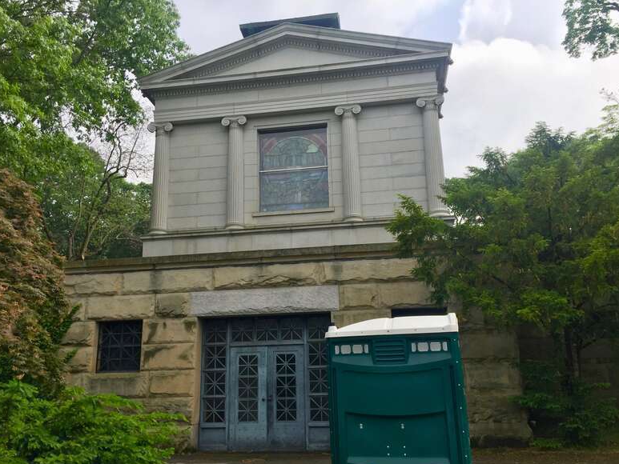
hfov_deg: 60.0
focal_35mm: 30
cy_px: 239
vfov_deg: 46.8
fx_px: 537
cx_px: 303
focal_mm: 4.15
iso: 32
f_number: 2.2
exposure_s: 1/1522
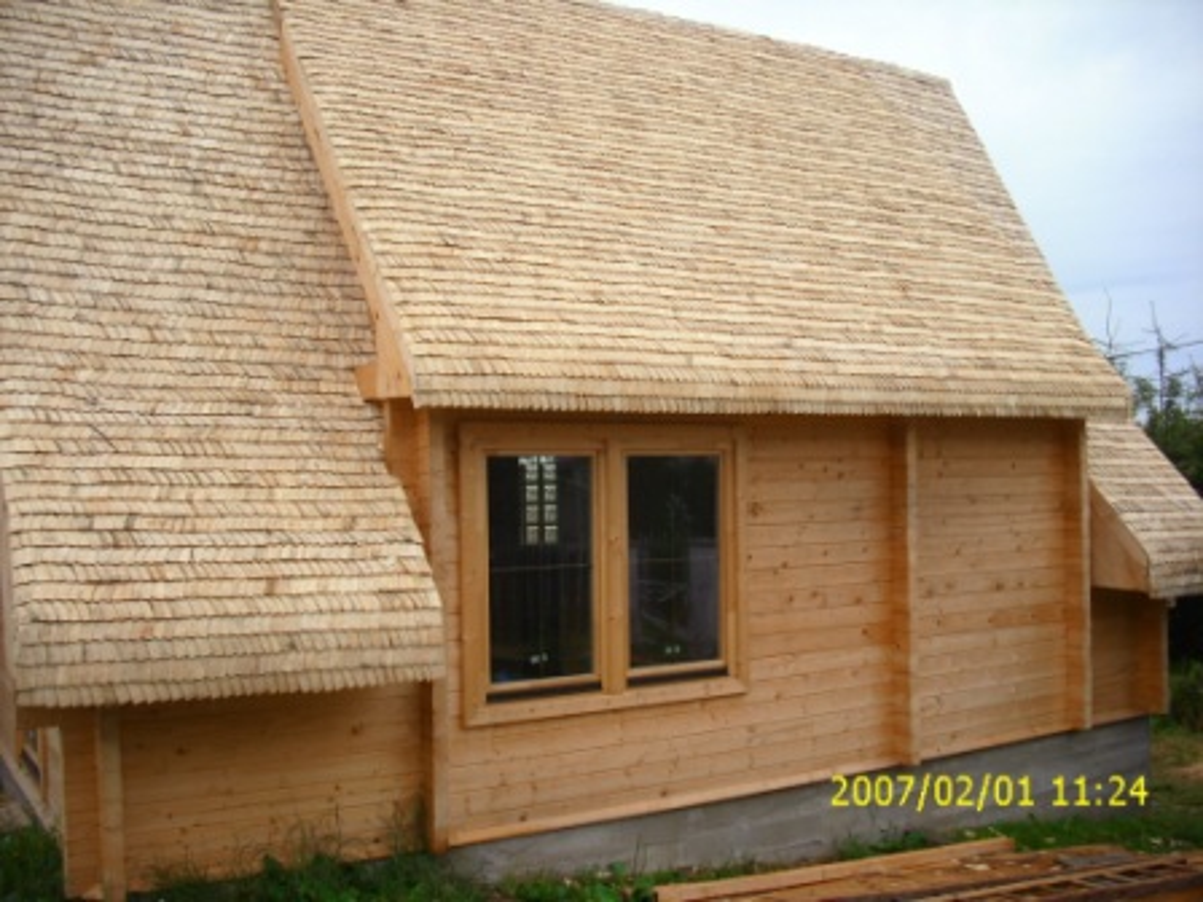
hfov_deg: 50.1
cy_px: 451
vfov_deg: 38.7
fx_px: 1286
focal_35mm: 37
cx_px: 602
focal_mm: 6.2
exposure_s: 1/60
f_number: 2.8
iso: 100
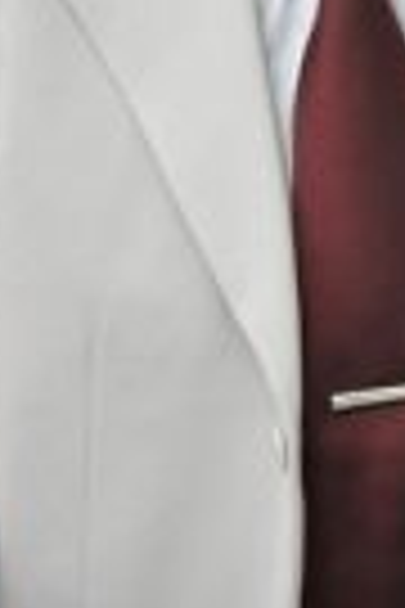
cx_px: 346
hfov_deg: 5.7
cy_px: -149
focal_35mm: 239
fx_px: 4033
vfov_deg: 8.5
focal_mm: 48
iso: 800
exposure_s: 1/80
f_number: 7.1
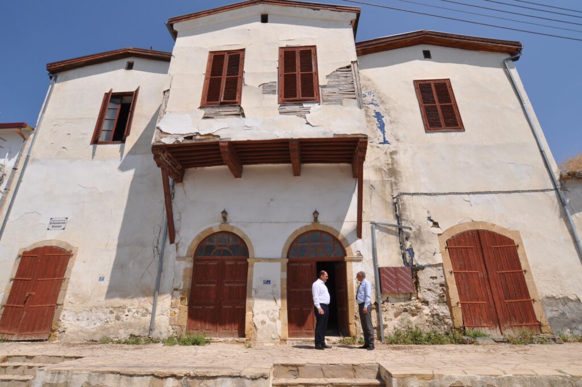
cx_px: 291
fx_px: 266
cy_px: 194
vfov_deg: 71.9
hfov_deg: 95.1
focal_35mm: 16
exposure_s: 1/500
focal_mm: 11
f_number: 11
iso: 200
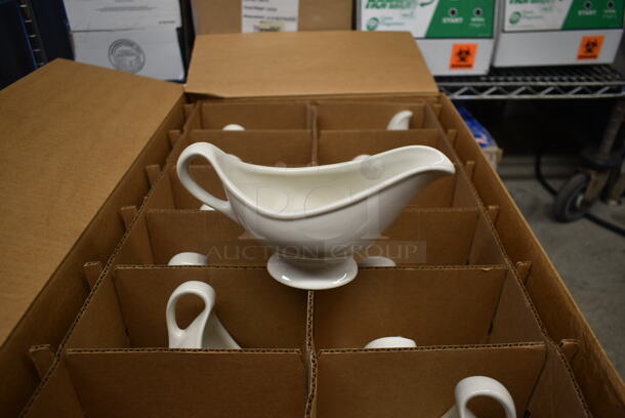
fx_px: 469
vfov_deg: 48.0
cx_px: 312
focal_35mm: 27
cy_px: 209
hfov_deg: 67.3
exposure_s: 1/30
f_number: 3.5
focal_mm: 18
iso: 200
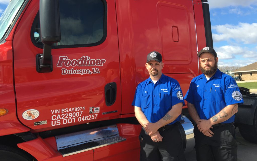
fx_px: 217
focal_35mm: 31
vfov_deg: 40.5
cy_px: 68
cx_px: 128
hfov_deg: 61.2
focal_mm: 4.15
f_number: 2.2
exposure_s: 1/818
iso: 25
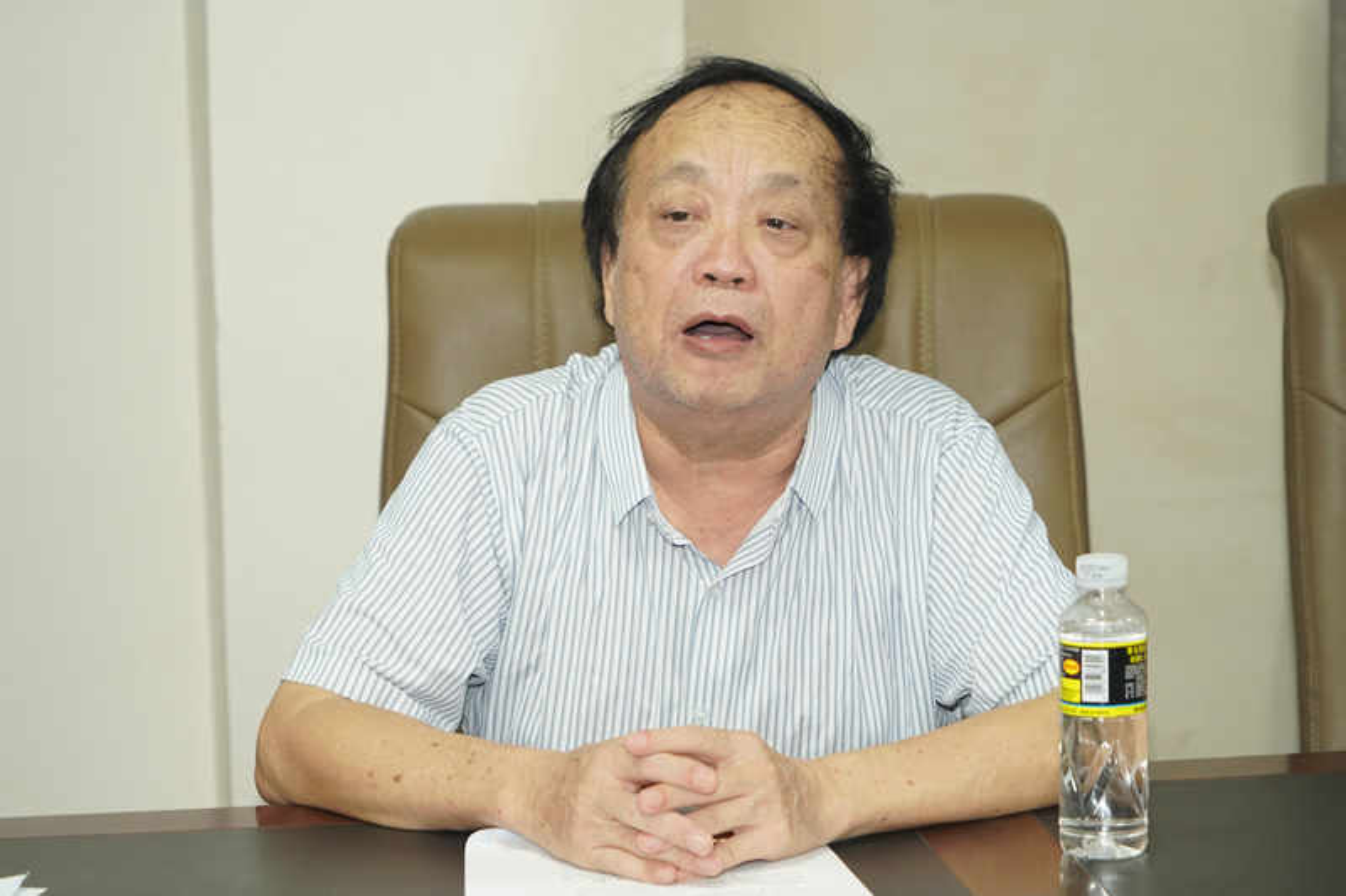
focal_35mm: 112
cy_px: 448
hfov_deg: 18.3
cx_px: 673
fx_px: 4186
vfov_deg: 12.2
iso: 5000
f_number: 6.3
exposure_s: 1/160
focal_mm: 112
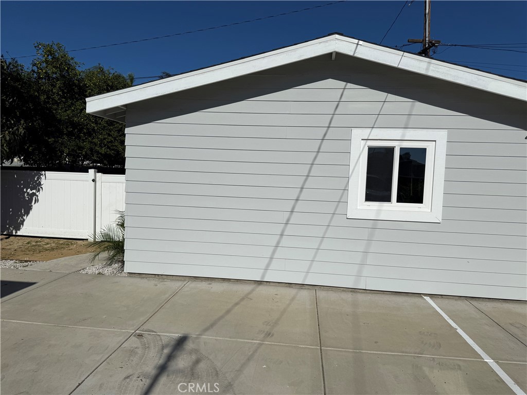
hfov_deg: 71.6
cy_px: 198
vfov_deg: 56.8
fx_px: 365
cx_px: 264
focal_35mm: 24
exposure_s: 1/17544
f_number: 1.78
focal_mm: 6.76
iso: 50
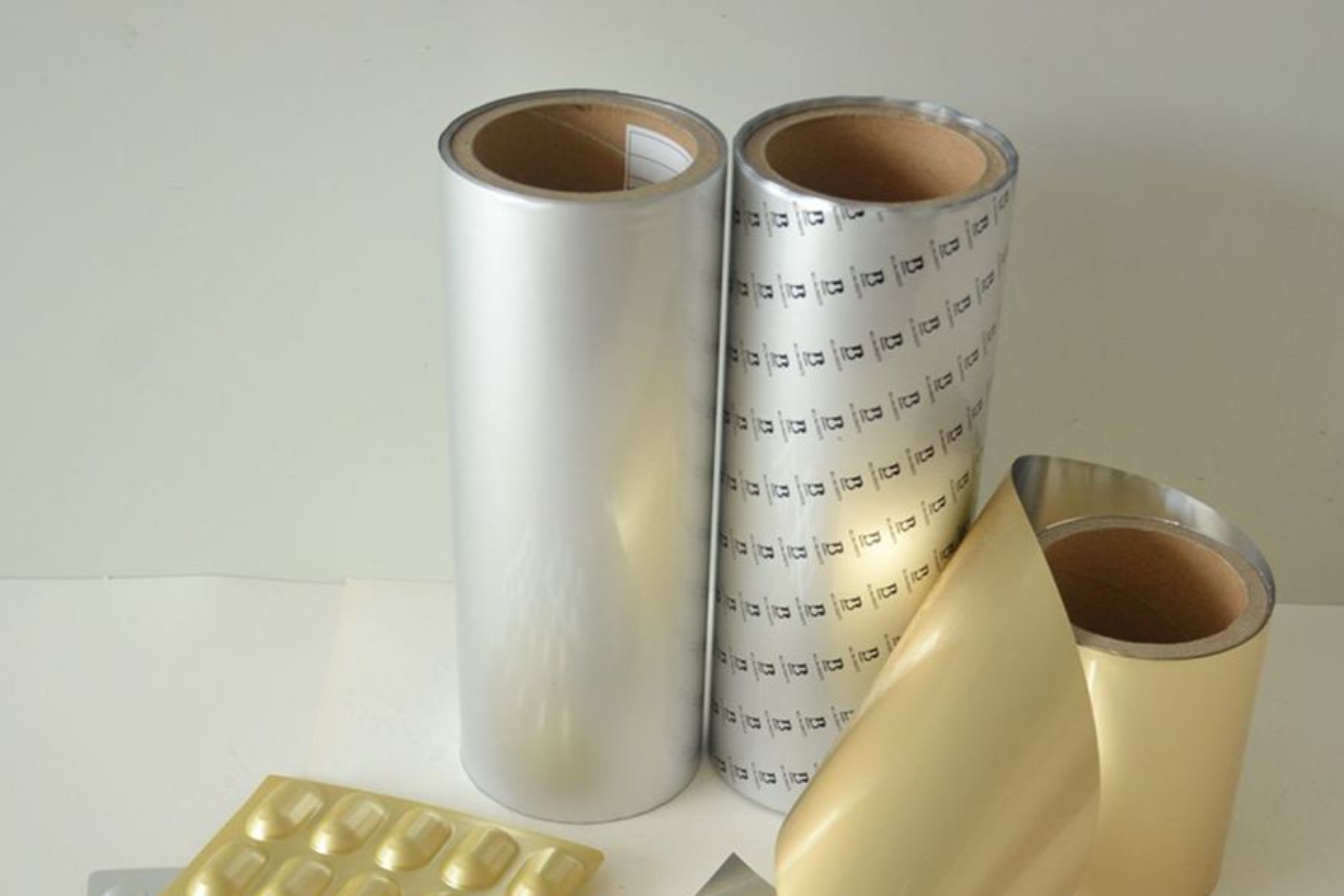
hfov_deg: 35.0
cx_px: 686
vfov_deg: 23.6
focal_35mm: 57
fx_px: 2128
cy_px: 628
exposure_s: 1/320
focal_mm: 26
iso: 800
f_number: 4
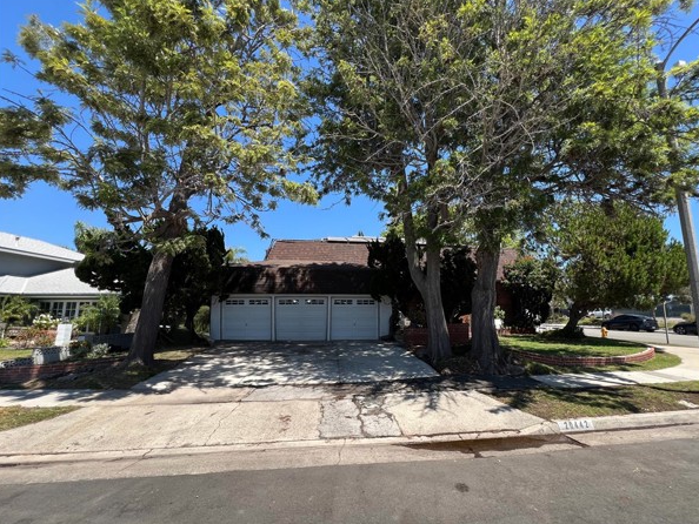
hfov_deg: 101.9
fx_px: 283
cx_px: 370
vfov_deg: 85.7
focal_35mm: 14
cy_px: 271
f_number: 1.8
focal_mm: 1.57
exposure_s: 1/610
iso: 32
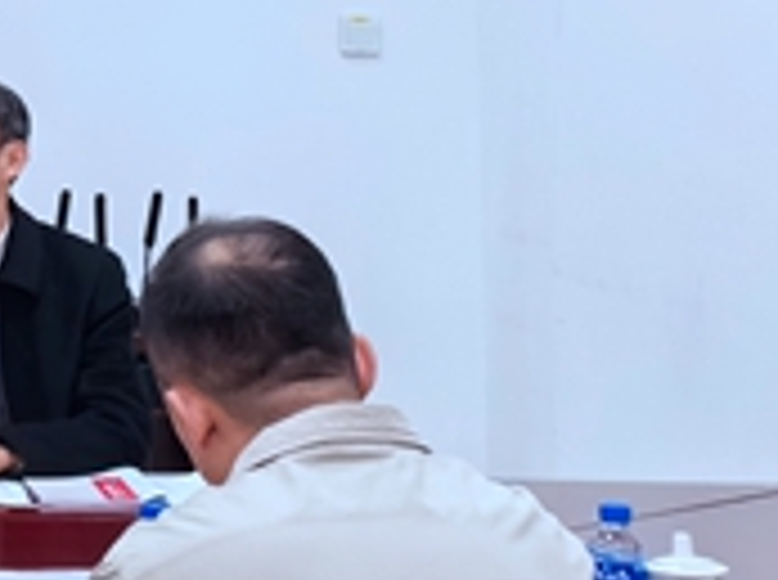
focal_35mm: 153
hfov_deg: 12.0
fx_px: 3432
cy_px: -175
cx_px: -558
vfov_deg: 9.5
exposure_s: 1/100
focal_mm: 5.75
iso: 160
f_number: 2
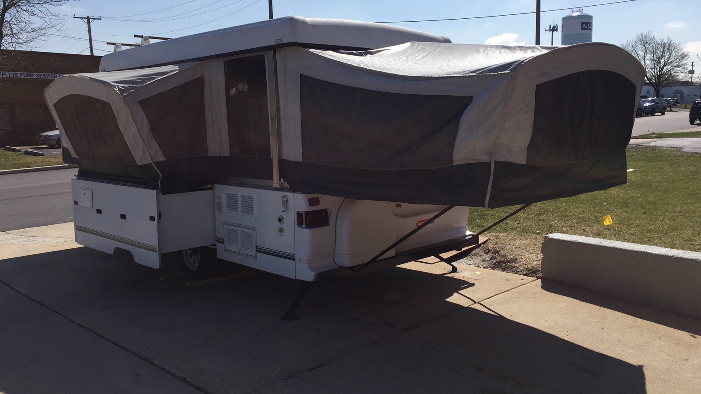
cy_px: 177
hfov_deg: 61.0
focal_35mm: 32
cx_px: 354
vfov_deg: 36.6
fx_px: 595
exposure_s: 1/3597
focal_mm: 4.15
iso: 32
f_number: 2.2
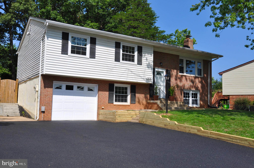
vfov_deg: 36.8
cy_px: 84
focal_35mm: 36
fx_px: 254
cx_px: 127
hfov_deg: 53.2
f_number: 10
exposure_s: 1/400
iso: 200
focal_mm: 24
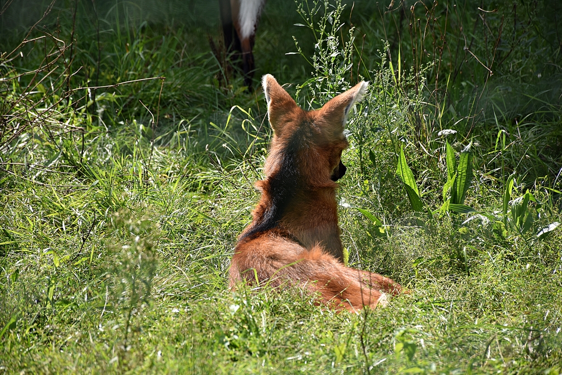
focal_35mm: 210
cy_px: 188
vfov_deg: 6.5
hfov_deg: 9.8
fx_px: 3279
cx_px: 281
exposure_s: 1/500
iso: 220
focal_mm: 140
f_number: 5.6
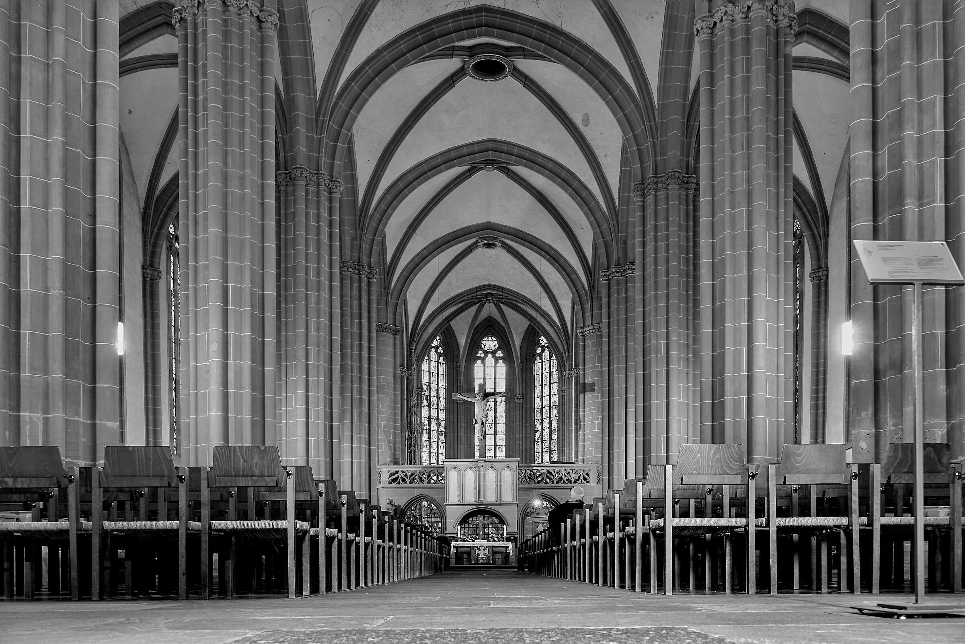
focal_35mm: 31
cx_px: 482
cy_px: 322
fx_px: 831
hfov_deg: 60.3
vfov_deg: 42.3
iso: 100
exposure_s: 5
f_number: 6.3
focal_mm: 31
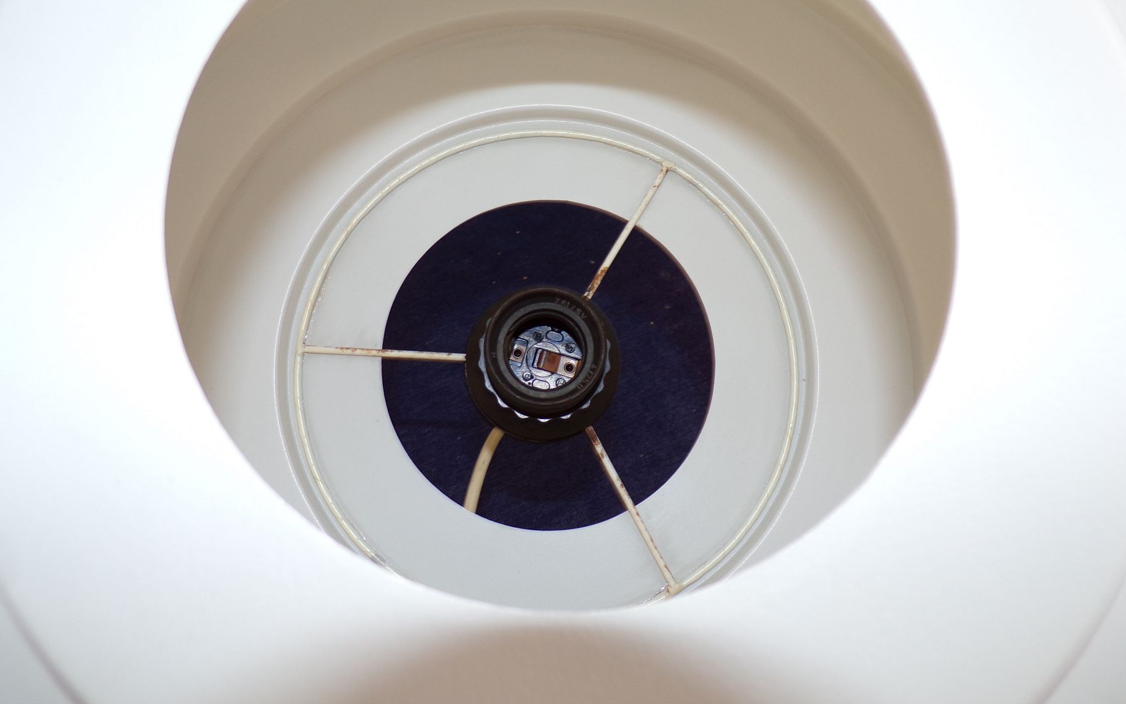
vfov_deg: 47.4
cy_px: 299
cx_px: 557
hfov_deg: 70.4
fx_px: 798
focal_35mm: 26
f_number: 3
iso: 80
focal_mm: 4.3
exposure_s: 1/34
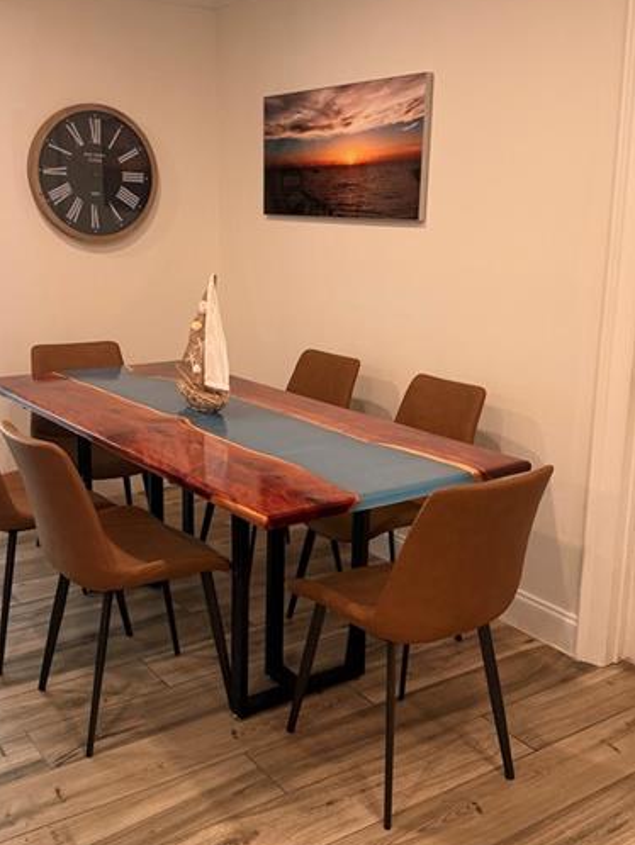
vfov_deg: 50.1
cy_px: 409
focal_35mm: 37
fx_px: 904
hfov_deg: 38.7
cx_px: 284
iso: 200
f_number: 1.78
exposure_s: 1/60
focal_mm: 6.76
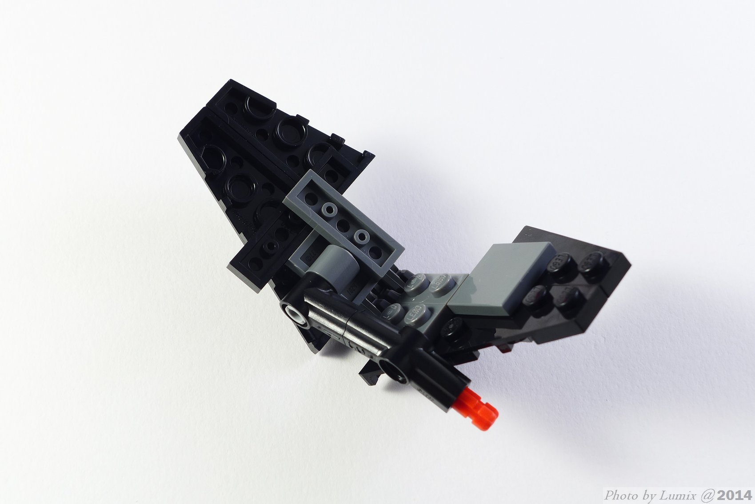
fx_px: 1468
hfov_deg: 28.8
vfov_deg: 19.5
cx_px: 378
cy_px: 252
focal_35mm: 70
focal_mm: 13.7
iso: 80
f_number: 4.5
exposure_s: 1/2
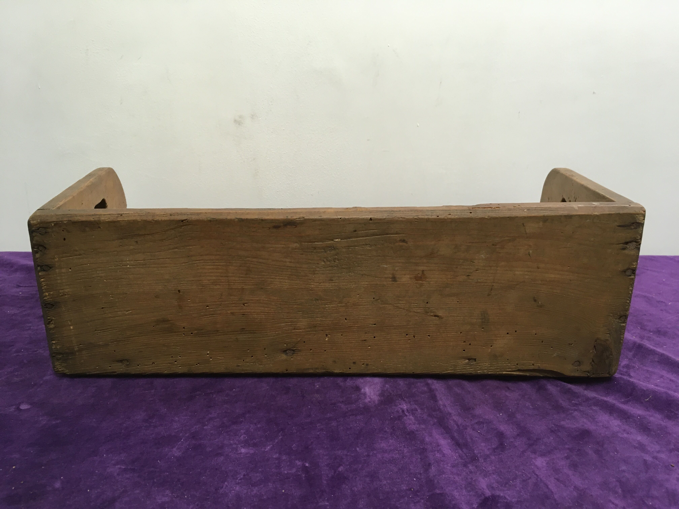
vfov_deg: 48.2
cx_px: 340
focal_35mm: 29
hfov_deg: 61.7
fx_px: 569
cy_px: 254
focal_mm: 4.15
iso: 100
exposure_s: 1/33
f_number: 2.2
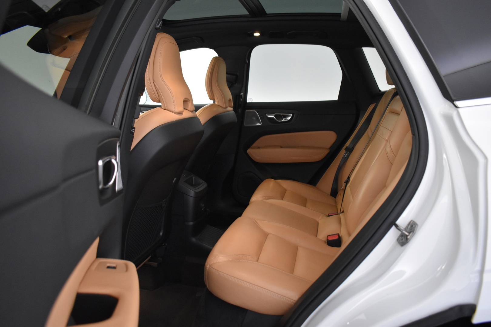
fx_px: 368
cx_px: 246
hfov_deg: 67.4
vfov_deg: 47.9
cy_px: 164
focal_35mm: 27
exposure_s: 1/30
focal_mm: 18
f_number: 3.5
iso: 2200
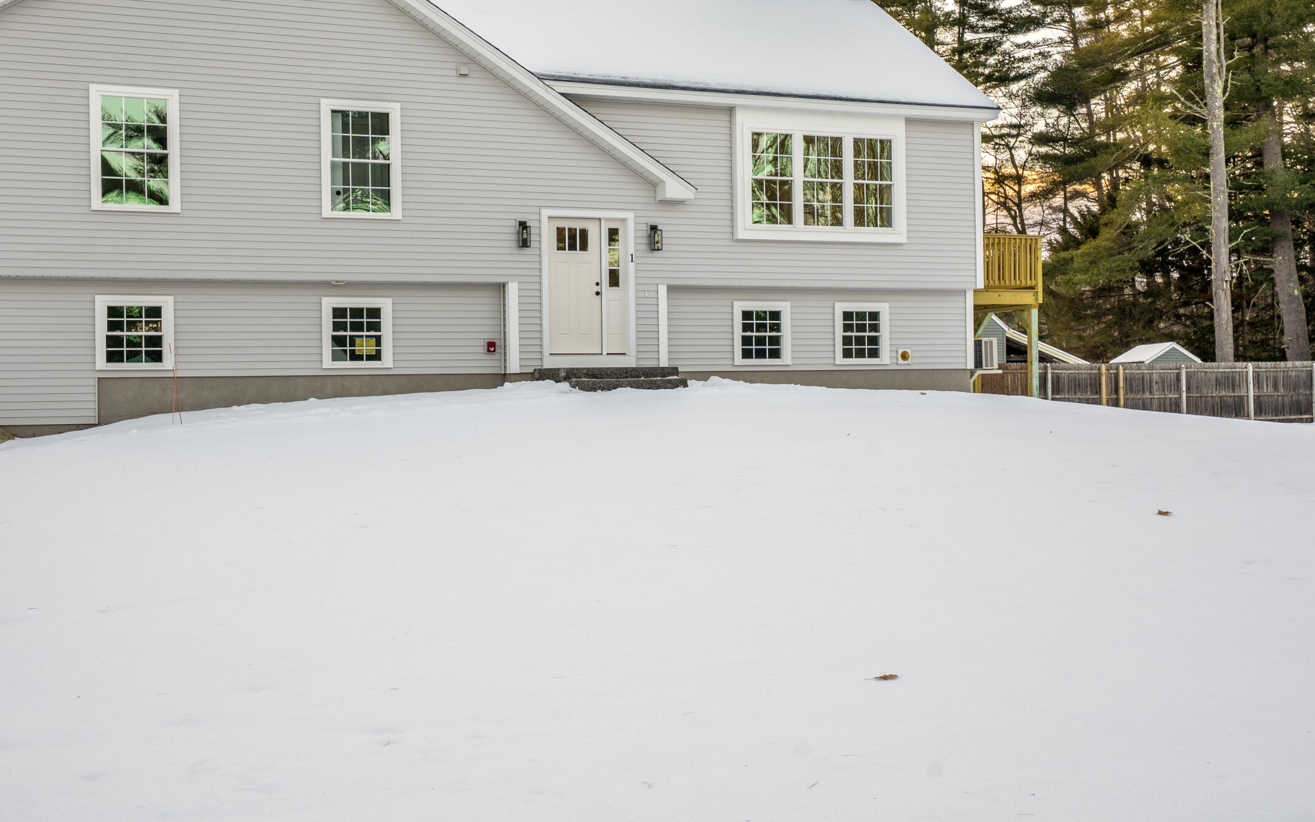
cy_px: 370
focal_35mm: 49
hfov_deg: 41.1
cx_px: 644
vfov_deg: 26.3
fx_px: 1756
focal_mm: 34
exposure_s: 1/15
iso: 50
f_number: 9
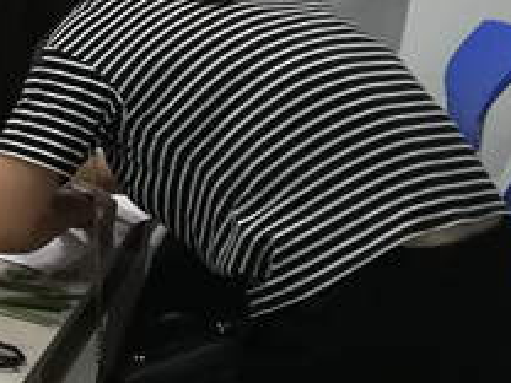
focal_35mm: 100
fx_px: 1476
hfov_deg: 17.7
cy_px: 81
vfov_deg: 14.7
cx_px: -248
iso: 320
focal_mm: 3.83
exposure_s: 1/24
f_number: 2.2
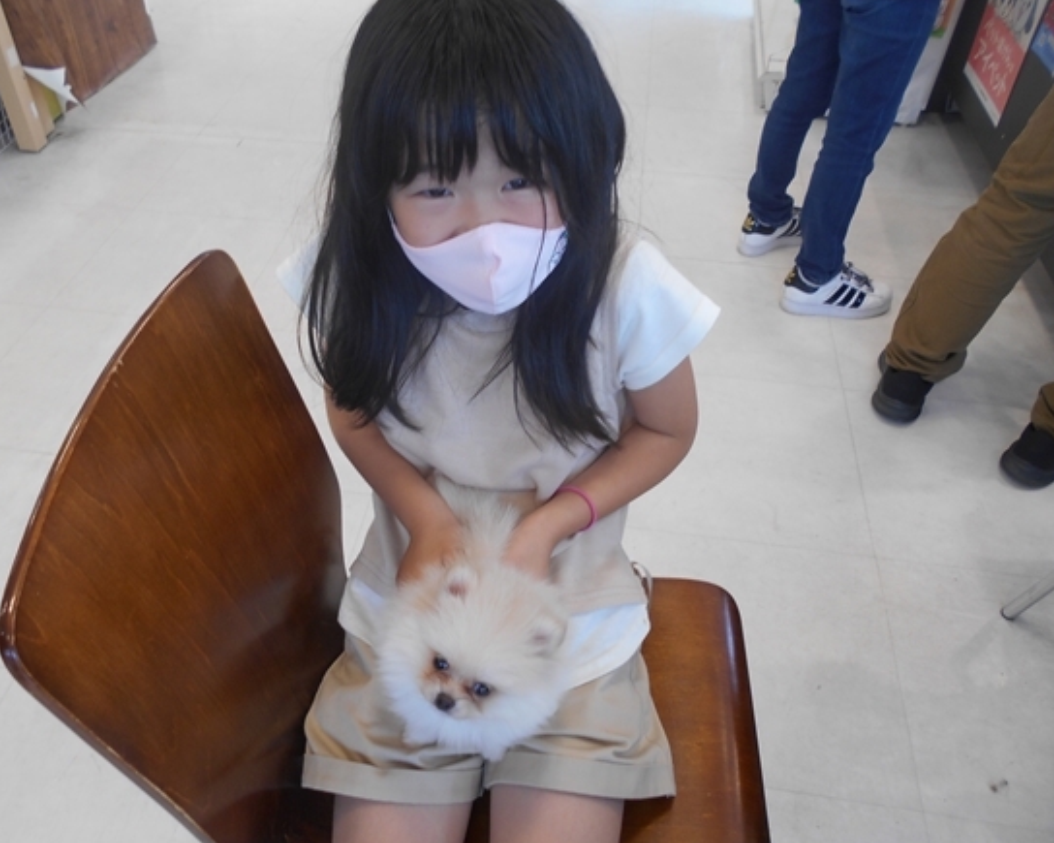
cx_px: 490
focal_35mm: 28
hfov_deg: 62.2
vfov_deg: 51.5
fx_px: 873
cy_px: 428
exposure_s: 1/30
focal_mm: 4.6
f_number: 3.2
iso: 80
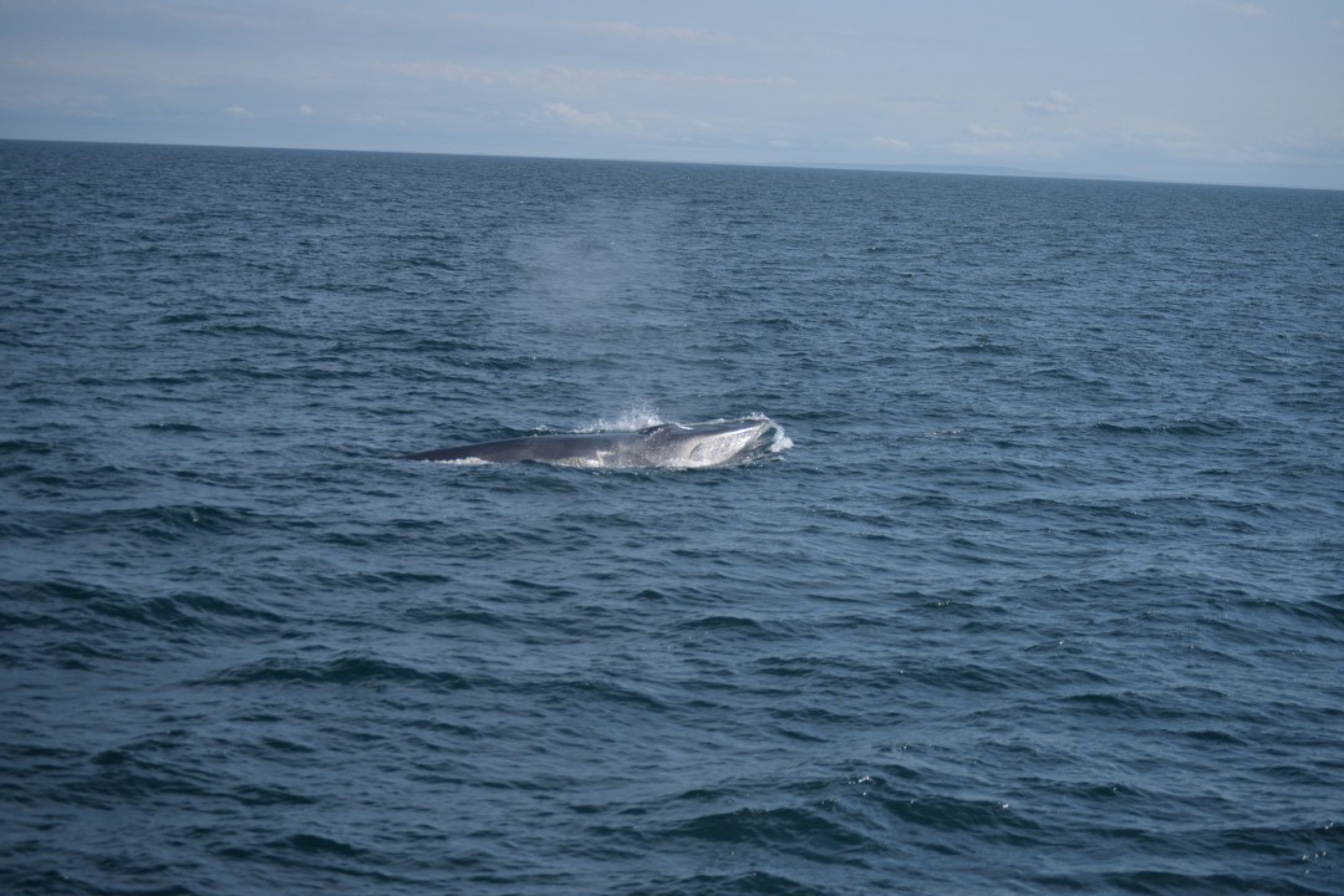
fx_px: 3080
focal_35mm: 82
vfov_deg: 16.6
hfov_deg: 24.6
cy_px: 448
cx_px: 672
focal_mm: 55
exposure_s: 1/4000
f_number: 4
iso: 200
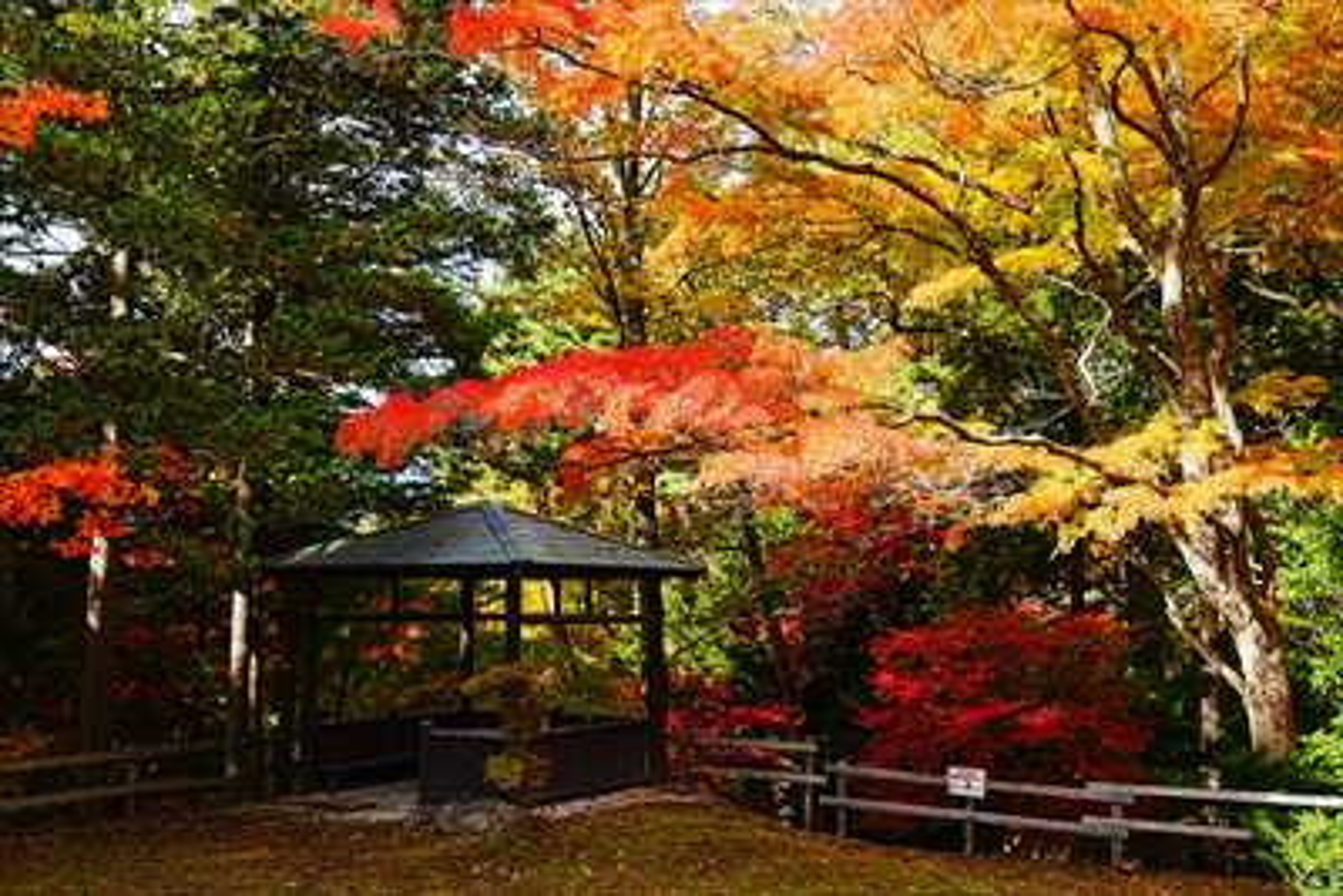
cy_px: 448
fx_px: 1306
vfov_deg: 37.9
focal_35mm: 35
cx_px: 672
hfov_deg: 54.4
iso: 100
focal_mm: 35
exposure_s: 1/100
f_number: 6.3
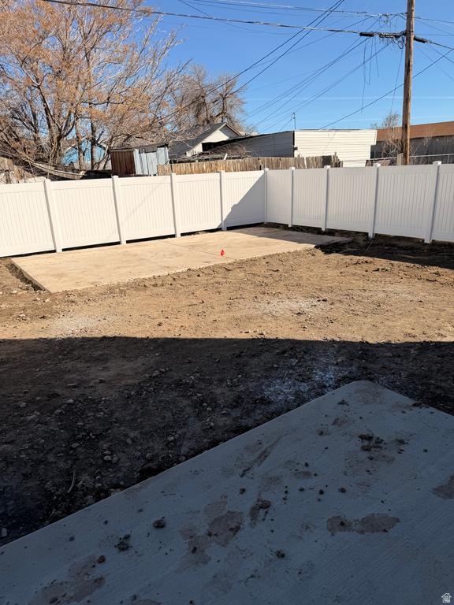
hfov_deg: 56.8
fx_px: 420
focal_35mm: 24
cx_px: 227
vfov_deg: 71.6
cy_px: 302
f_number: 1.78
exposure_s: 1/5319
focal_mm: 6.76
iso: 80
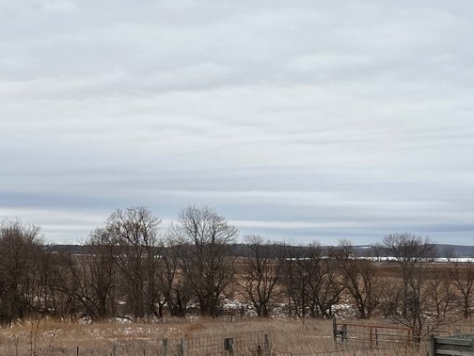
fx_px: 1068
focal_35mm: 78
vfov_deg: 18.9
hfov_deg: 24.5
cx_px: 78
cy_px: 207
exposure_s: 1/4274
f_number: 1.5
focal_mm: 5.7
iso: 50
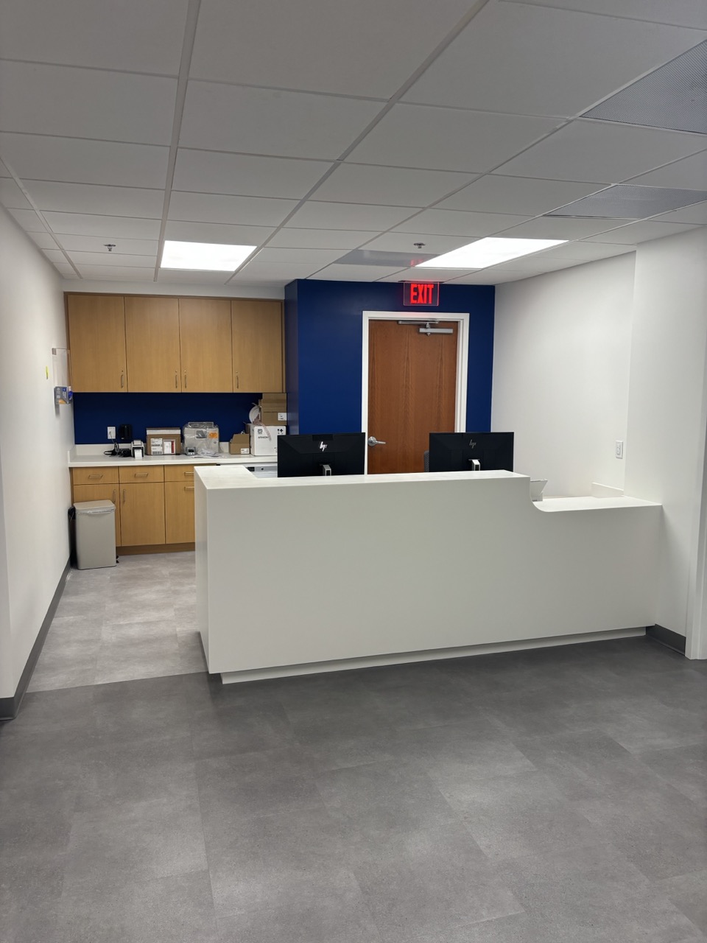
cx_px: 354
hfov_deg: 53.1
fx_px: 708
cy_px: 472
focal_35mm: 26
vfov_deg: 67.3
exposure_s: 1/120
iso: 80
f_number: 1.6
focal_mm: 5.96
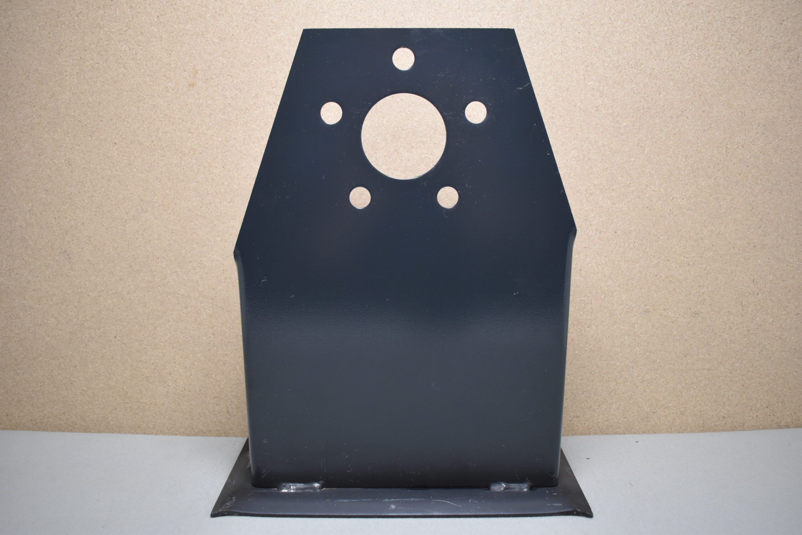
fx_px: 702
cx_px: 401
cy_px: 268
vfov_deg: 41.7
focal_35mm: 32
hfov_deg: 59.5
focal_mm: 21
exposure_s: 1/125
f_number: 3.8
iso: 800
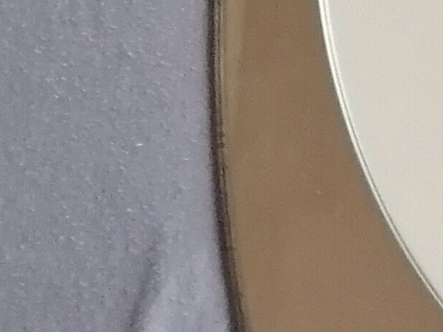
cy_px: -13
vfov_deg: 8.4
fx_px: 2251
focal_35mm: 176
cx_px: 1002
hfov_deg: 10.0
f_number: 1.8
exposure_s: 1/33.3
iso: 320
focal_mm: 4.75
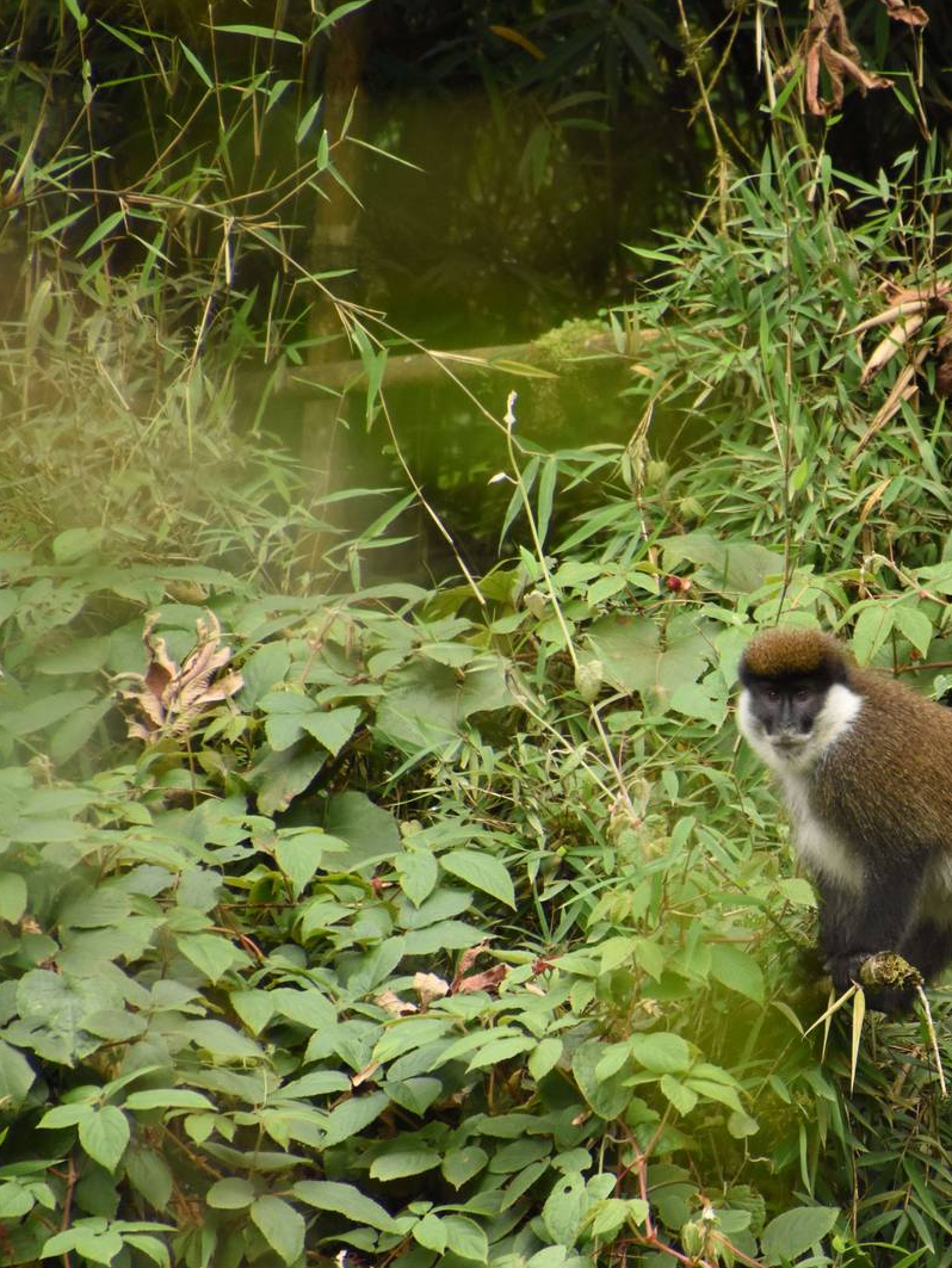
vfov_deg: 3.0
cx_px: 827
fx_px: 23857
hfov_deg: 2.3
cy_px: 634
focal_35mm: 651
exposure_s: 1/250
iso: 1600
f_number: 7.1
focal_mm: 300
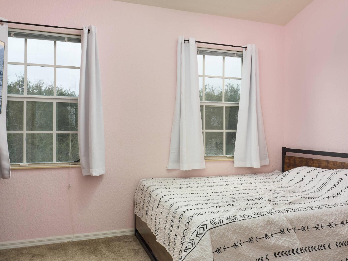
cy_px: 134
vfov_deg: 45.5
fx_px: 312
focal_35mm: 31
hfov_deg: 58.1
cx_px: 198
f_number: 5.6
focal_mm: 9
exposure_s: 1/250
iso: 100
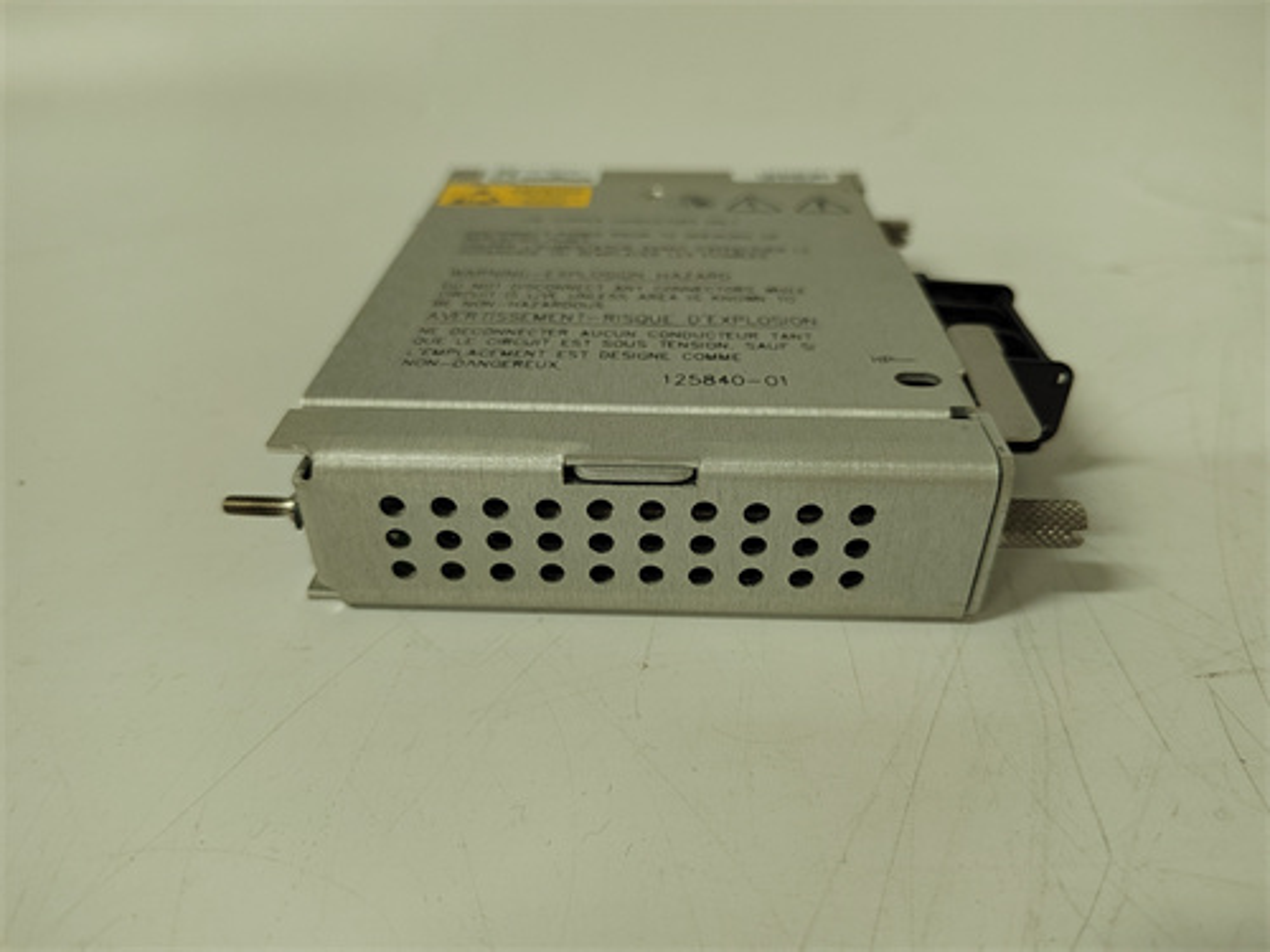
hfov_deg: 73.9
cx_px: 635
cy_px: 476
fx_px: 844
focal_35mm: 23
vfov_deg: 58.9
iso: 1619
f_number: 1.9
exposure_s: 1/100
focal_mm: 5.52
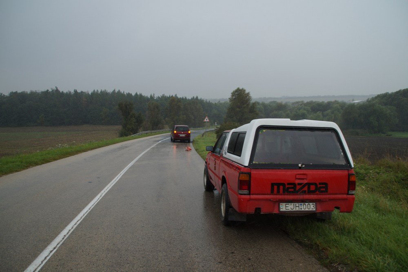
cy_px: 136
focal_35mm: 27
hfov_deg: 67.4
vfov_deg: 47.9
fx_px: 306
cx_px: 204
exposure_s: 1/80
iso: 100
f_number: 4.5
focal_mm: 18
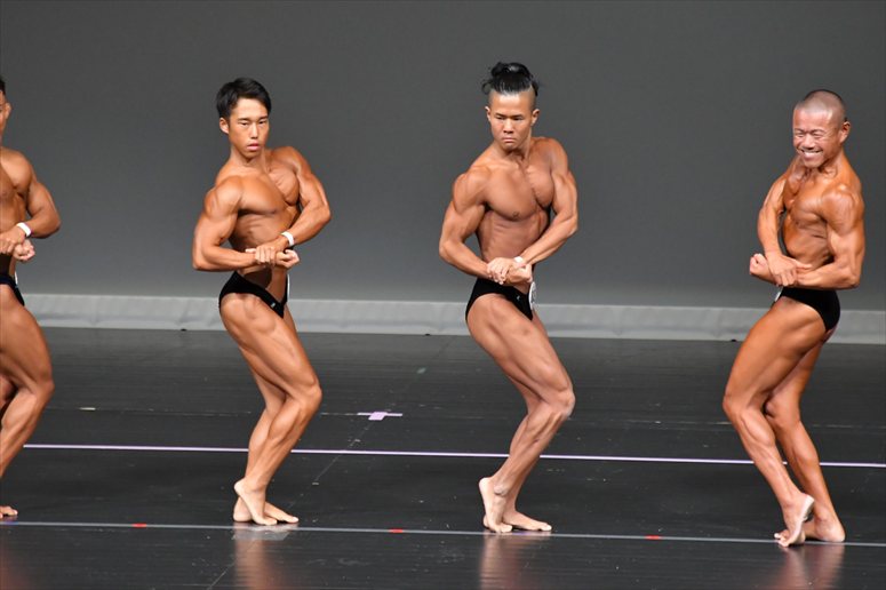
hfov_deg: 6.0
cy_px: 295
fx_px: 8487
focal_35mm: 345
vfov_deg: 4.0
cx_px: 443
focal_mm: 230
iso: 5000
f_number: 5.6
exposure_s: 1/400
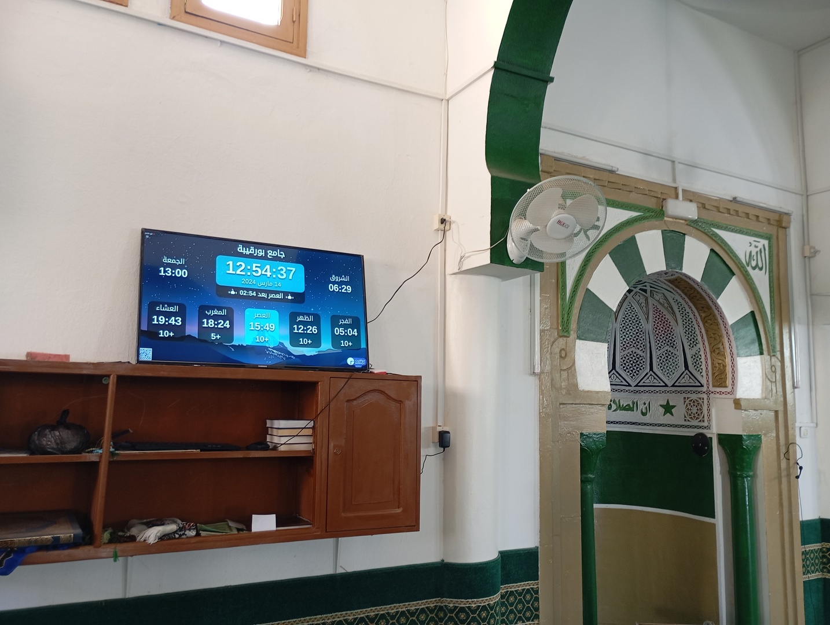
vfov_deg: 49.9
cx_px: 415
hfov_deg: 63.4
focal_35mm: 28
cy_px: 312
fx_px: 672
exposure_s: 1/33.3
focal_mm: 4.27
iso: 542
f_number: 1.8
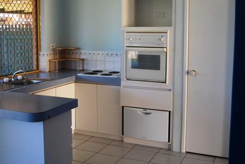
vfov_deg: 28.6
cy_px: 59
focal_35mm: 47
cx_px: 96
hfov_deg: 41.6
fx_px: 320
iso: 200
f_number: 3.8
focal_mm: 22
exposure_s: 1/50
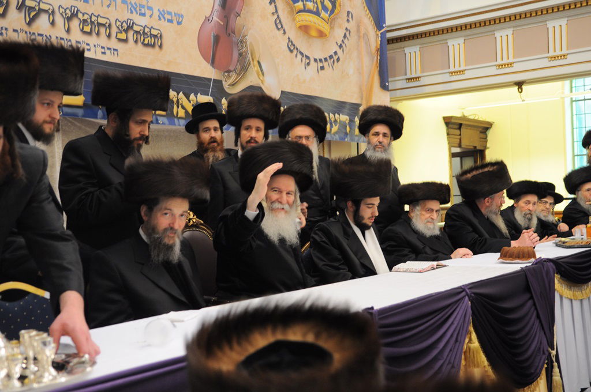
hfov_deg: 43.7
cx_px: 296
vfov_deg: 29.8
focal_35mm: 45
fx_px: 738
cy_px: 196
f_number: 3.2
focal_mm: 30
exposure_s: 1/100
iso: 800
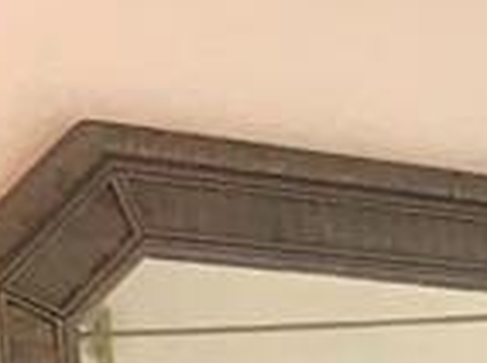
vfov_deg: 7.4
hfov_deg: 8.2
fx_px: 2640
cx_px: 1653
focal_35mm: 188
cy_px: 856
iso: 64
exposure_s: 1/60
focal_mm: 4.25
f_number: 1.8
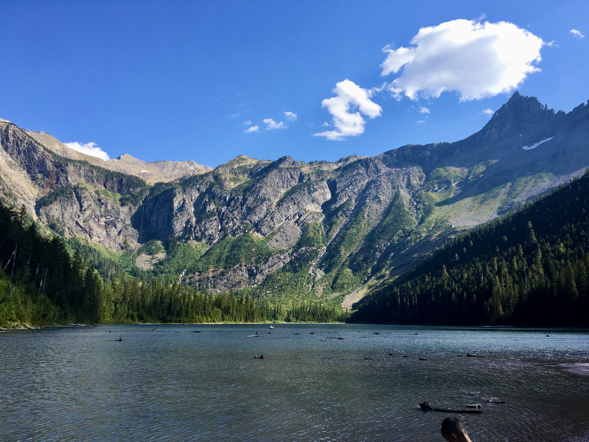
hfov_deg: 61.7
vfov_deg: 48.2
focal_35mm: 29
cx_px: 294
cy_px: 221
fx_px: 493
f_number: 2.2
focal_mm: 4.15
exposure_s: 1/962
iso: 25
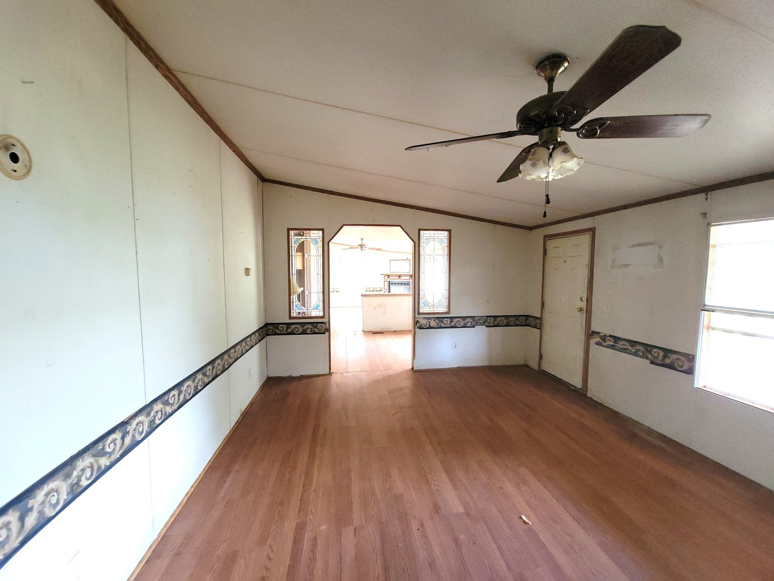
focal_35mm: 13
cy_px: 290
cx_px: 387
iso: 320
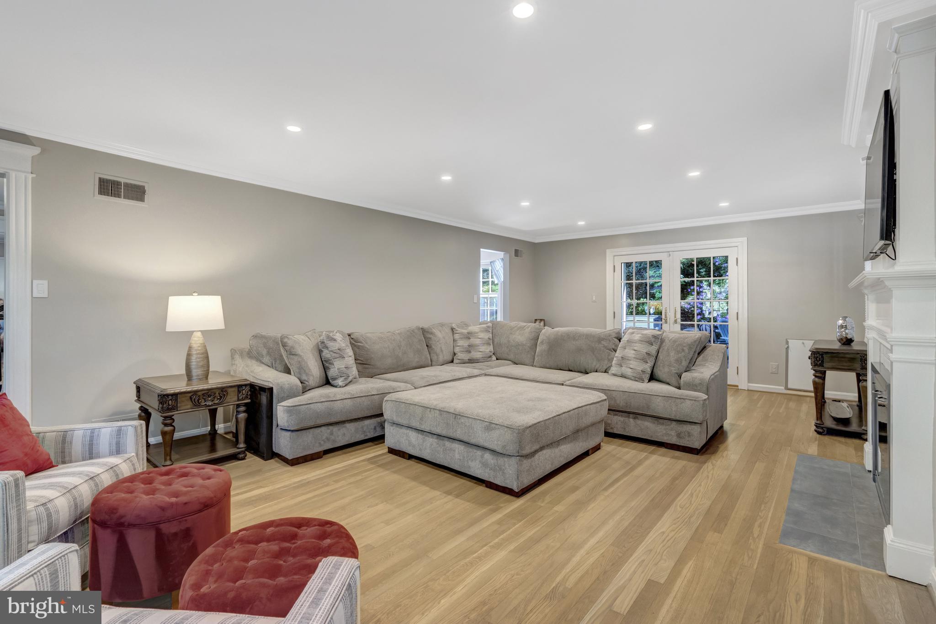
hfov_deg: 96.7
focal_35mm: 16
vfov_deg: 73.7
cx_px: 468
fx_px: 416
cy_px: 312
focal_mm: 16
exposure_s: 1/15
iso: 1250
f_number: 8
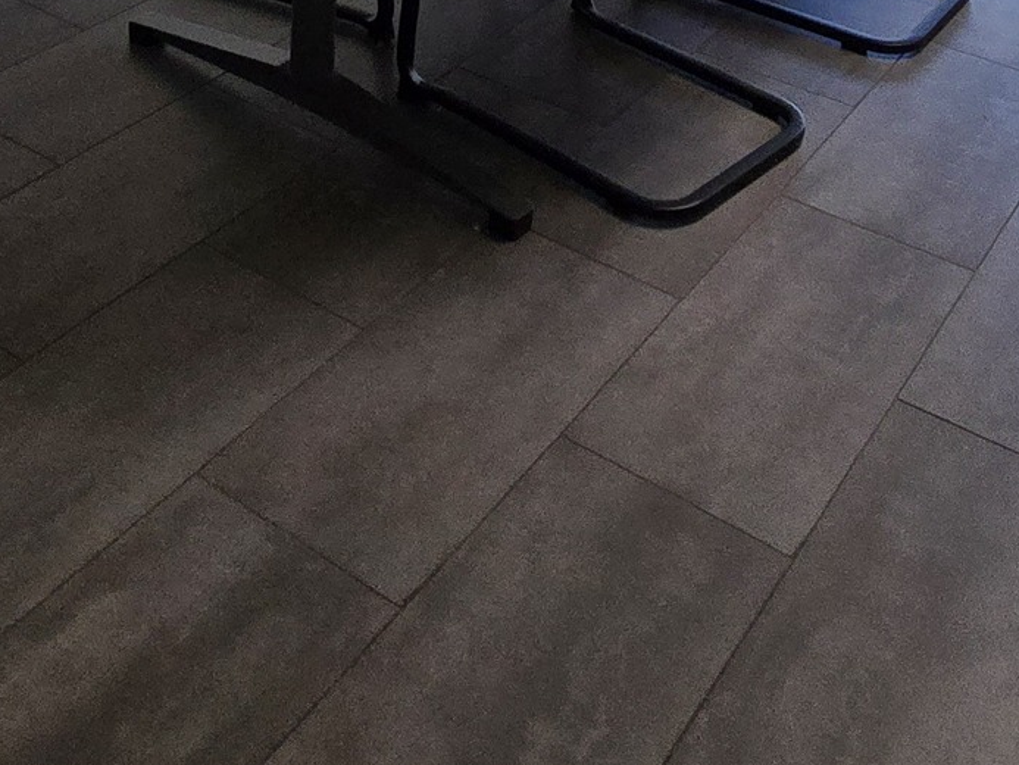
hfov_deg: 39.7
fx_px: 1413
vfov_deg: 21.0
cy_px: -602
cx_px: 515
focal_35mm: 48
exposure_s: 1/100
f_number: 2.2
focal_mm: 2.2
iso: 64
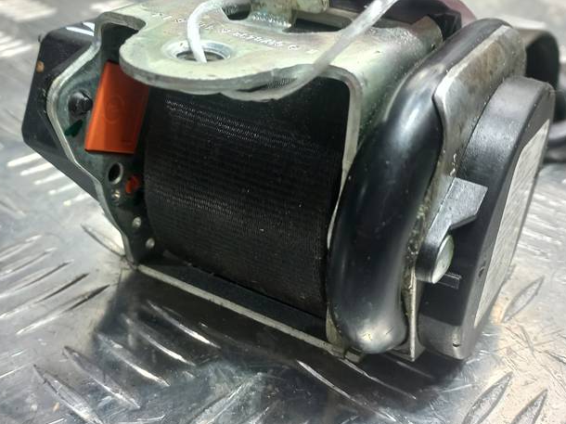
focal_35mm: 42
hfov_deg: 44.8
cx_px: 267
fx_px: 686
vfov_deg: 34.3
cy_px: 192
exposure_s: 1/50
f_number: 1.8
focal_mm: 4.6
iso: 80
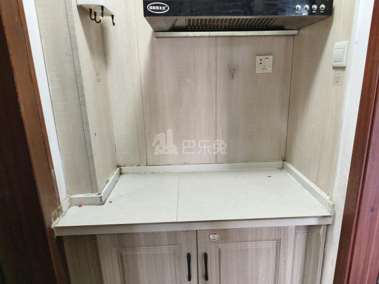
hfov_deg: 73.9
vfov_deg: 58.9
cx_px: 190
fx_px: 252
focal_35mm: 23
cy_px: 142
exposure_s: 1/33.3
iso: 456
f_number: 1.57
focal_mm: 6.54
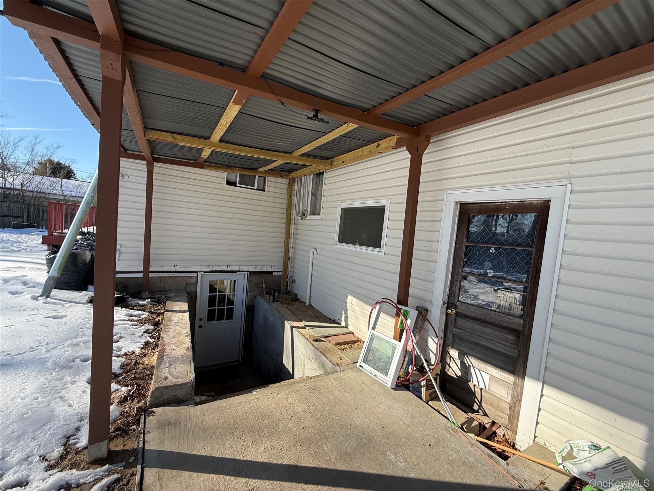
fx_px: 265
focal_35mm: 14
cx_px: 327
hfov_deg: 102.1
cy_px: 246
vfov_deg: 85.7
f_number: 2.2
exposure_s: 1/985
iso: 64
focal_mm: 2.22
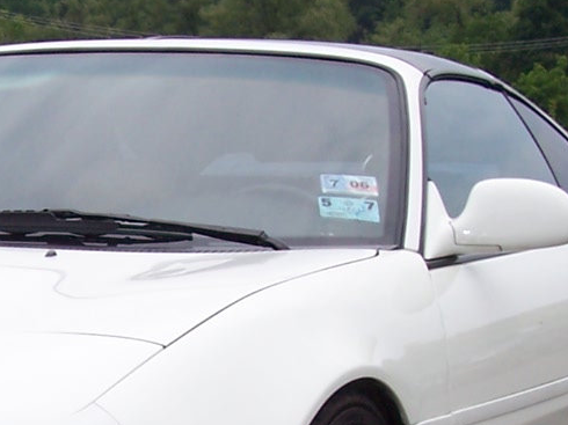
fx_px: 2329
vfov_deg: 10.3
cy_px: 491
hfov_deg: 13.7
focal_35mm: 142
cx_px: -9
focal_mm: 7
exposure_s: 1/350
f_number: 5.6
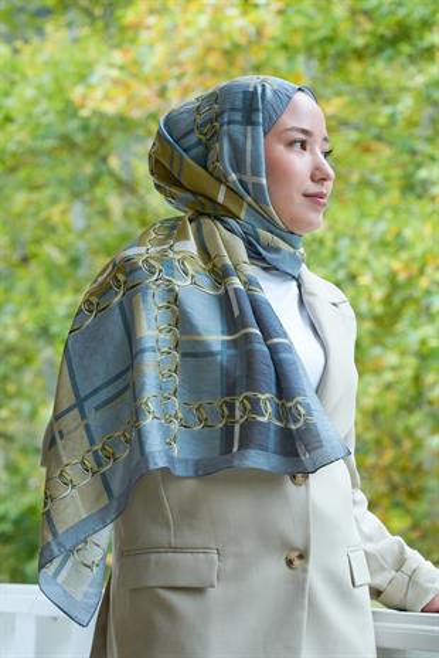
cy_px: 329
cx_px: 220
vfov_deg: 23.1
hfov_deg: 15.6
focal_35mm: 88
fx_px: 1607
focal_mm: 88
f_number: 7.1
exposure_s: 1/125
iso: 800
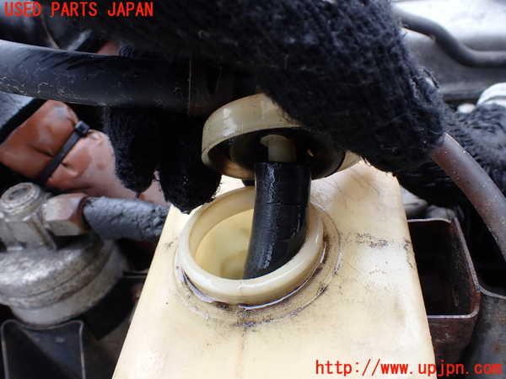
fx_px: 439
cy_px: 190
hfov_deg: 60.0
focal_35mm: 30
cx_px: 253
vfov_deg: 46.8
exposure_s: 1/125
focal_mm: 5.4
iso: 100
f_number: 3.2
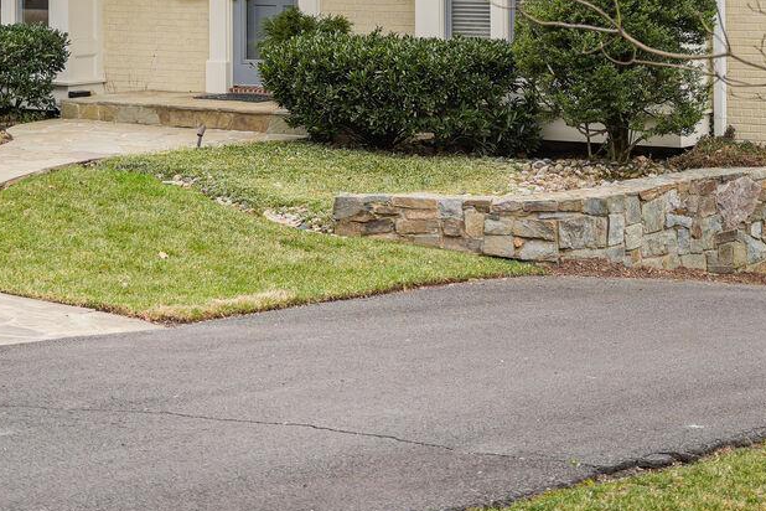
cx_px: 524
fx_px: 2319
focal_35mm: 109
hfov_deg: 18.7
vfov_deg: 12.2
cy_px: -167
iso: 100
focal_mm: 39
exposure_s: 1/400
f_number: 2.8
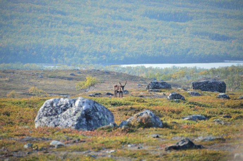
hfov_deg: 6.9
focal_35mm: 300
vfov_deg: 4.6
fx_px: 2021
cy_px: 80
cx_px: 122
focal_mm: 200
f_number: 5.6
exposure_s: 1/1250
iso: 640
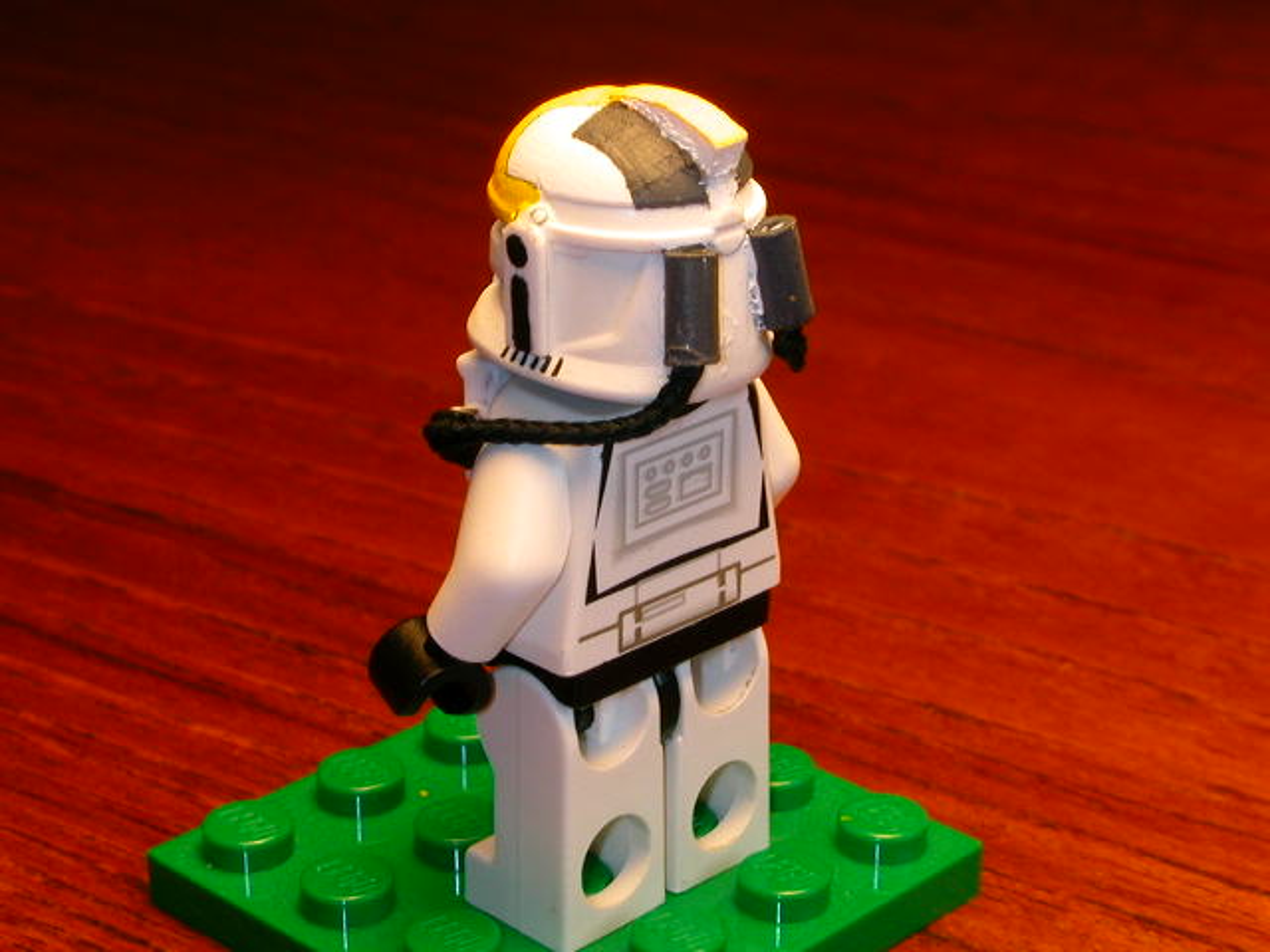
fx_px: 3192
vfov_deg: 17.0
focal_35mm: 87
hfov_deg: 22.5
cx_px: 635
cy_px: 476
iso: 100
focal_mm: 13.3
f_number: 7.1
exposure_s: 1/30
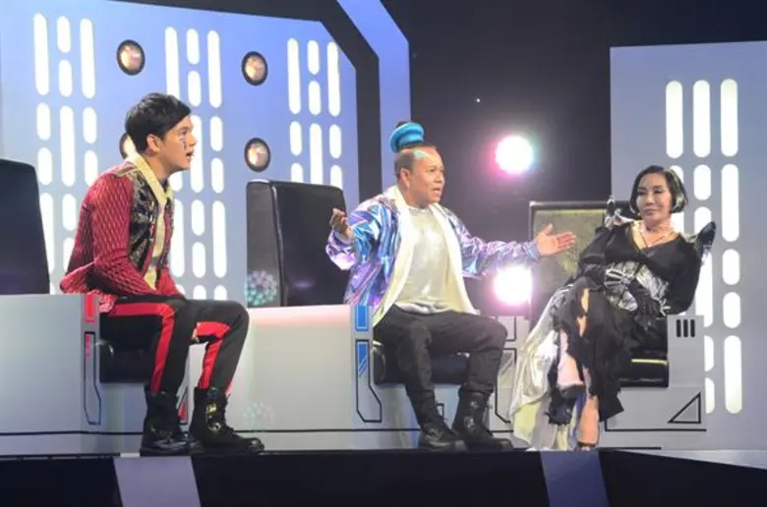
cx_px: 384
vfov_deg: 8.7
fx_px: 3347
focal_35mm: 158
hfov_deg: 13.1
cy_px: 254
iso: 2000
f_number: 5.3
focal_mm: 105
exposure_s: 1/100
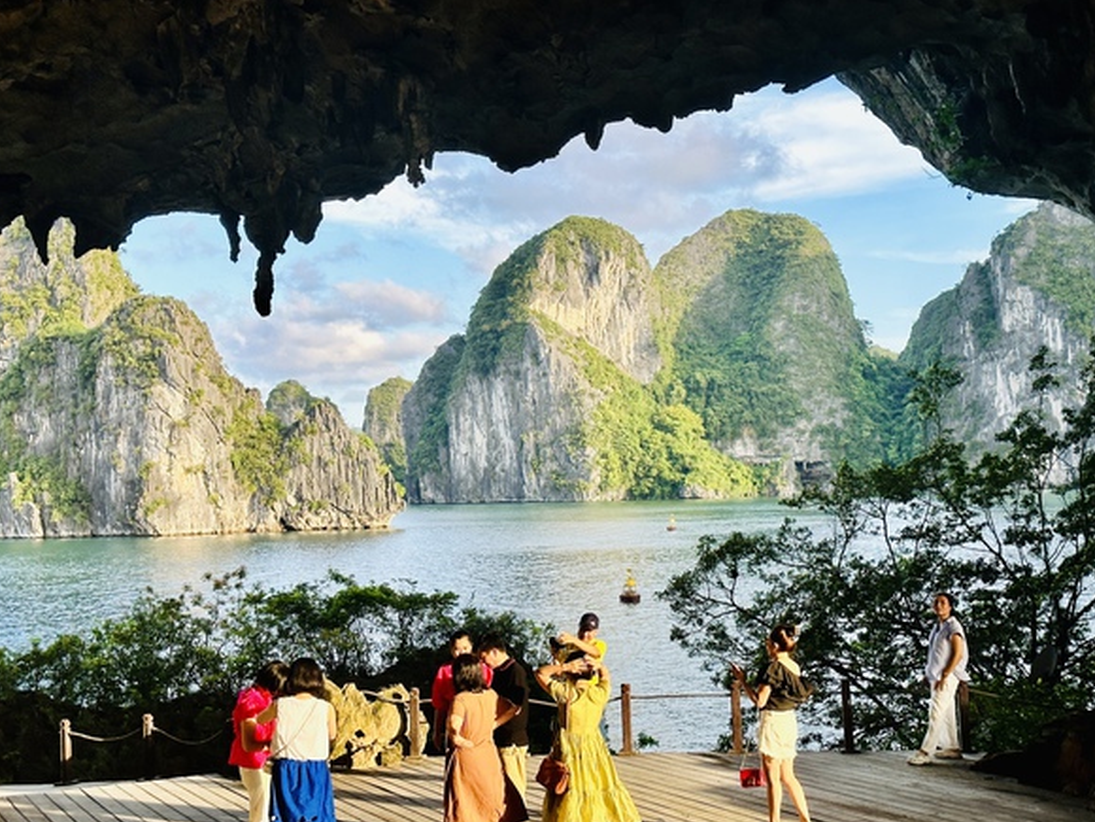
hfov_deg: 36.2
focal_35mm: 53
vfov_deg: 27.5
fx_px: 1677
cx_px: 544
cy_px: 442
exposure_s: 1/830
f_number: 1.78
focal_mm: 6.86
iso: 64
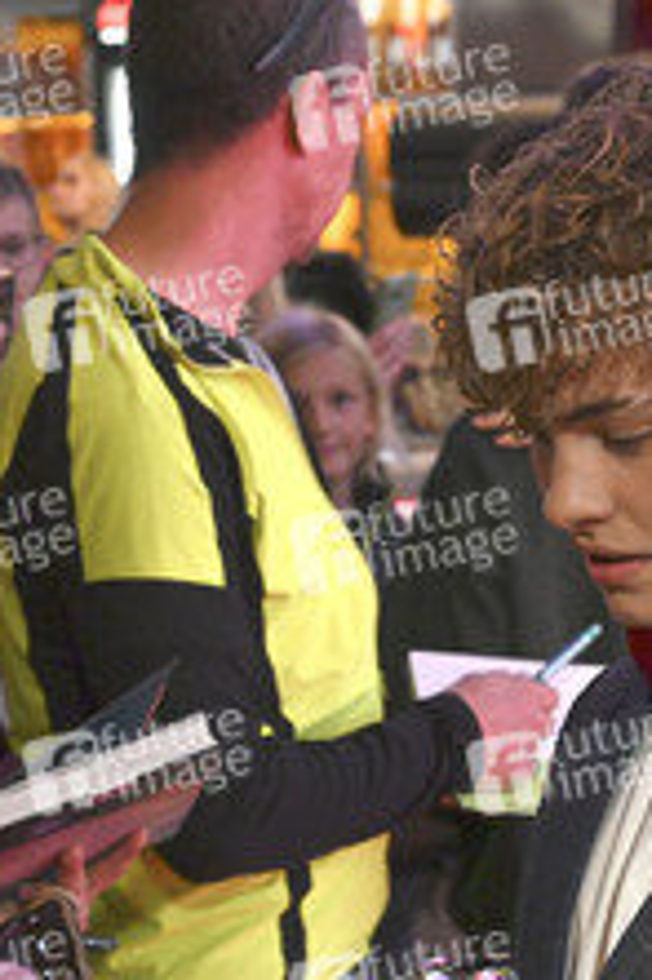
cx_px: 463
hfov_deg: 13.6
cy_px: 652
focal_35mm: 100
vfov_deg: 20.4
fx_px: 2721
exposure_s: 1/160
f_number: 5.6
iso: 5000
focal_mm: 49
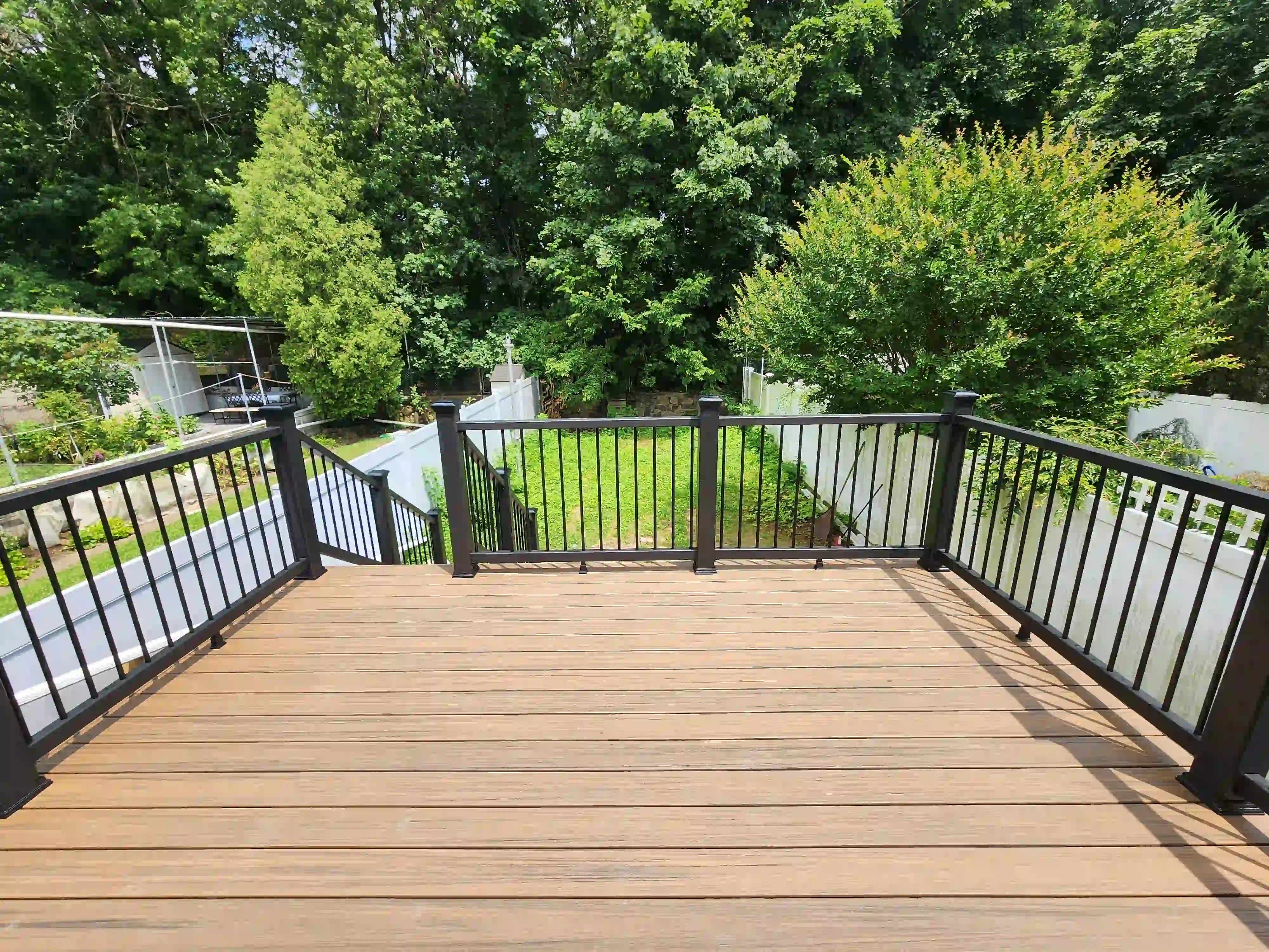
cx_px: 634
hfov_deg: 106.2
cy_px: 476
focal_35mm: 13
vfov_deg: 89.9
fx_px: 477
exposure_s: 1/857
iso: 50
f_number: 2.2
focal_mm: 2.2
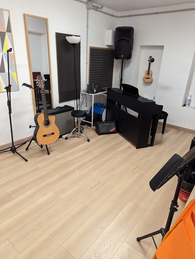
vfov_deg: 71.5
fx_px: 180
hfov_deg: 56.9
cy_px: 130
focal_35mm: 24
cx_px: 98
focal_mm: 6.81
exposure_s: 1/100
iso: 1209
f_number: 1.85
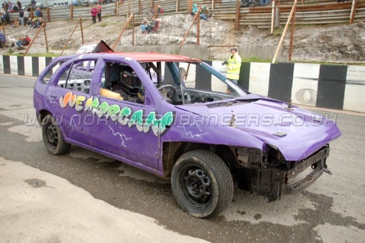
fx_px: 334
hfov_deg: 57.2
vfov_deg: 39.9
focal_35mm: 33
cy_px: 122
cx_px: 182
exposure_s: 1/500
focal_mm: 22
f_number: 4
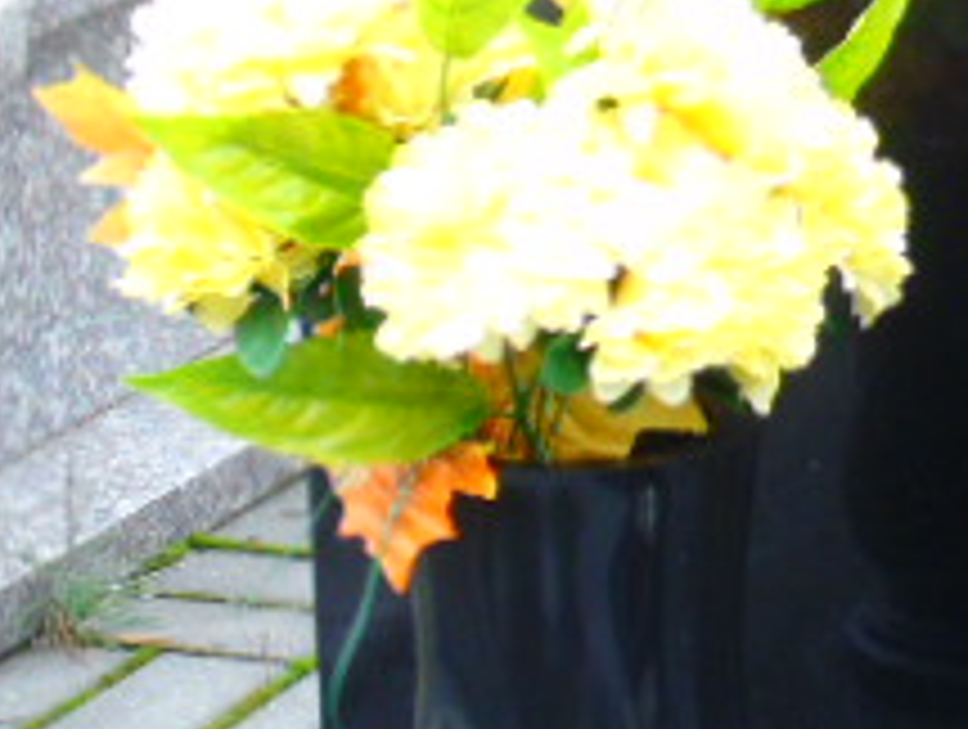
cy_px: -117
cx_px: 1400
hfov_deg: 9.1
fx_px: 5910
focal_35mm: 211
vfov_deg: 7.0
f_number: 4.7
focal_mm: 13
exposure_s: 1/30
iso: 250
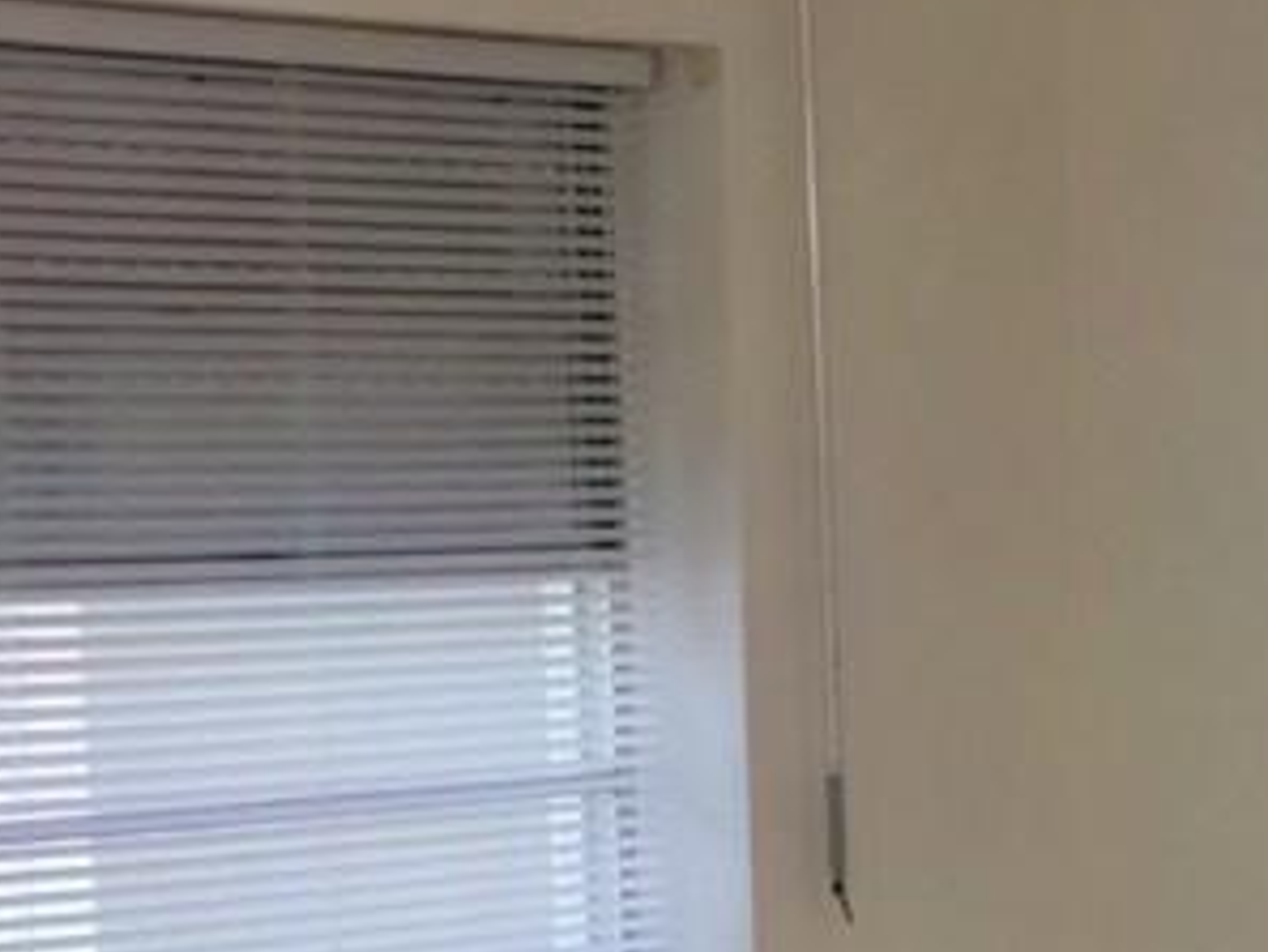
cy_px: 1140
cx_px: 1674
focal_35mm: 156
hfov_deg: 12.3
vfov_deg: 9.4
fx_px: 5717
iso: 64
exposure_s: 1/33
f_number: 2.2
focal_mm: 4.15
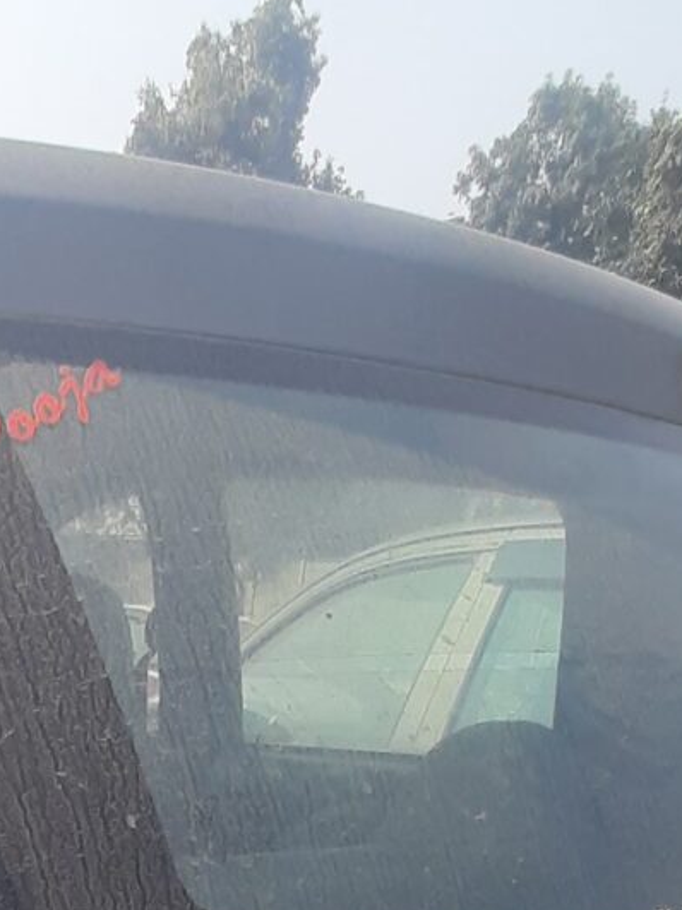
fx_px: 1235
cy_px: 1314
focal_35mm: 47
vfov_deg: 28.6
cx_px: 74
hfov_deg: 29.6
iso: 40
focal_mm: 1.42
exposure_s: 1/717
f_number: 2.2
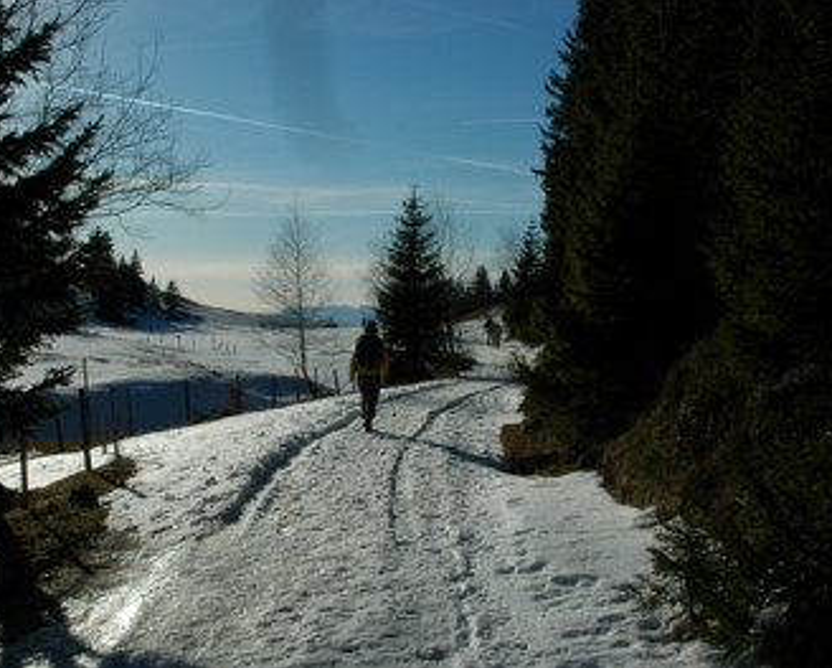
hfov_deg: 38.6
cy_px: 333
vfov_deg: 31.5
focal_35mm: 48
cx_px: 330
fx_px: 1183
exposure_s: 1/400
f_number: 16
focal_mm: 28
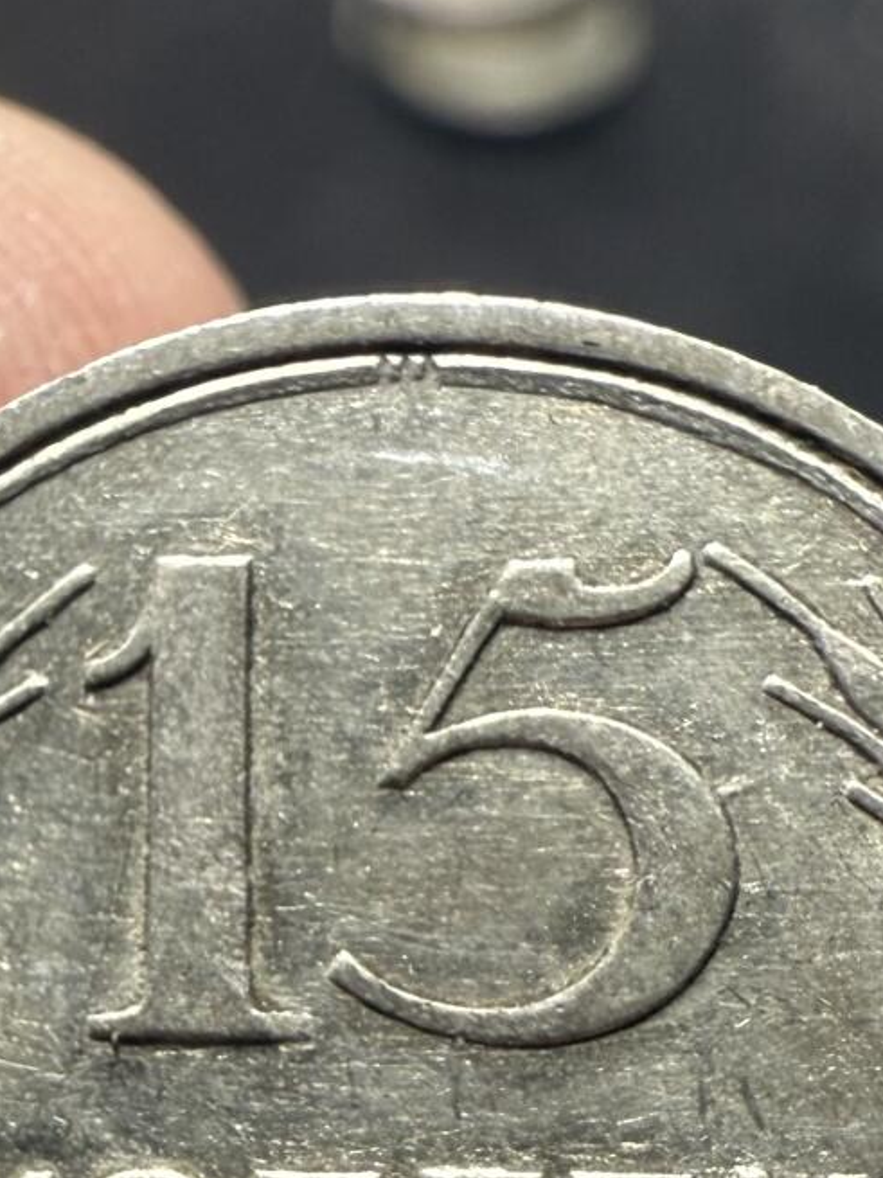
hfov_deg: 22.2
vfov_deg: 27.8
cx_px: 342
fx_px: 2245
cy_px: 1149
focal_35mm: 66
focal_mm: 2.22
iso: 160
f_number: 2.2
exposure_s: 1/142
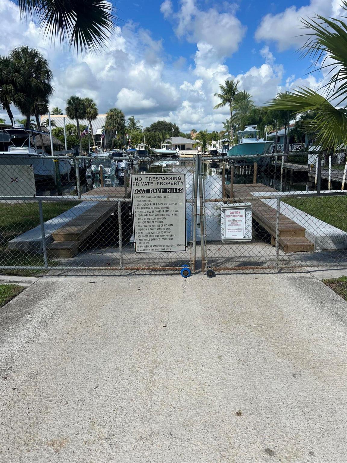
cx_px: 174
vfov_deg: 67.3
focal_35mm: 26
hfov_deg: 53.1
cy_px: 232
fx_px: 348
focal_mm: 5.7
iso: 50
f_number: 1.5
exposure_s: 1/5882
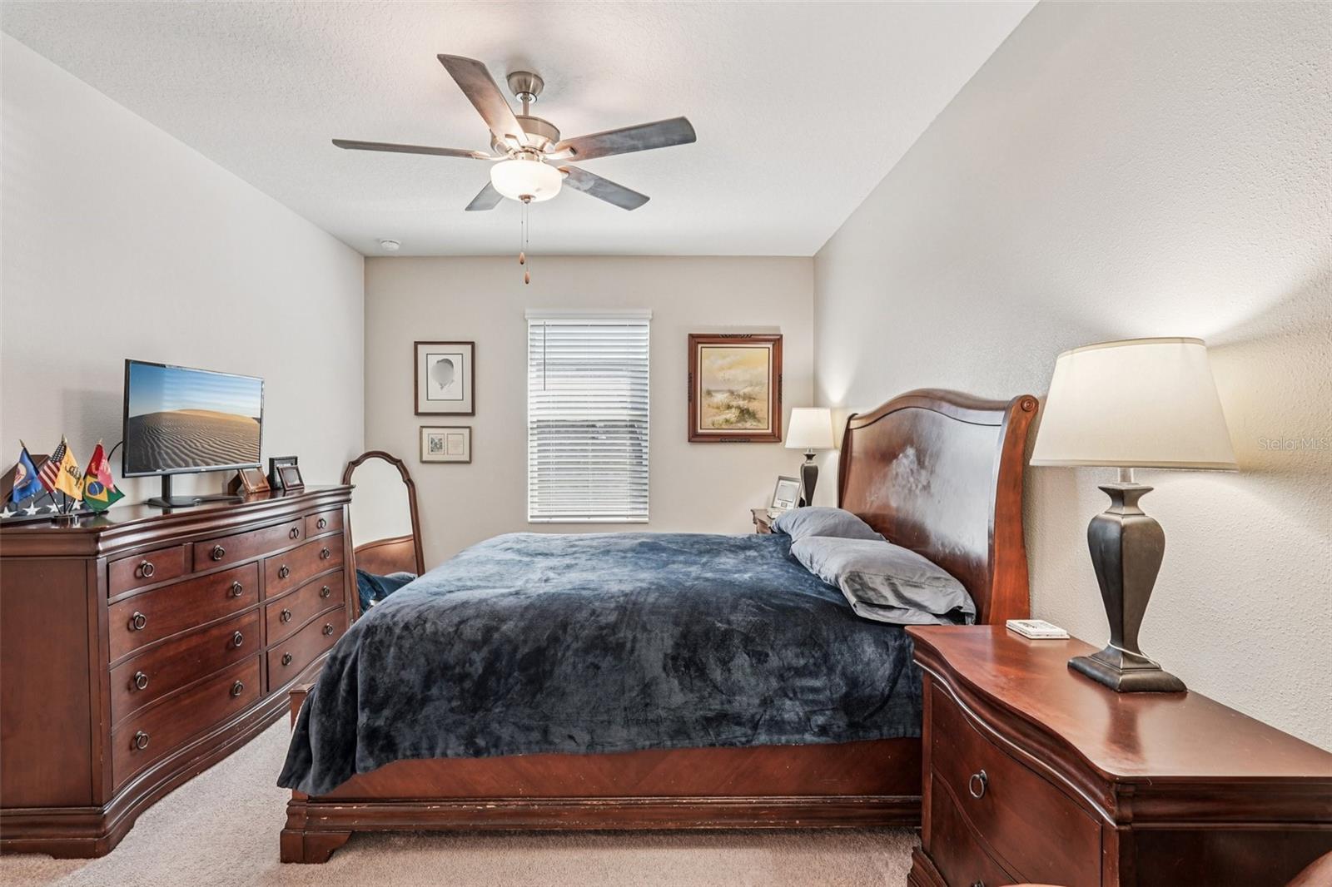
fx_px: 592
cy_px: 444
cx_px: 666
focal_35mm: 16
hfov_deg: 96.7
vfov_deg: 73.7
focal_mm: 16
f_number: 8
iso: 400
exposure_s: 1/5
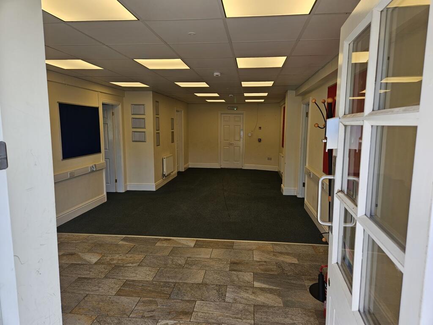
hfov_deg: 73.9
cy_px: 162
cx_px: 216
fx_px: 288
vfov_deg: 58.9
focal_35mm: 23
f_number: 1.8
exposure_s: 1/165
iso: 25
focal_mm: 5.4
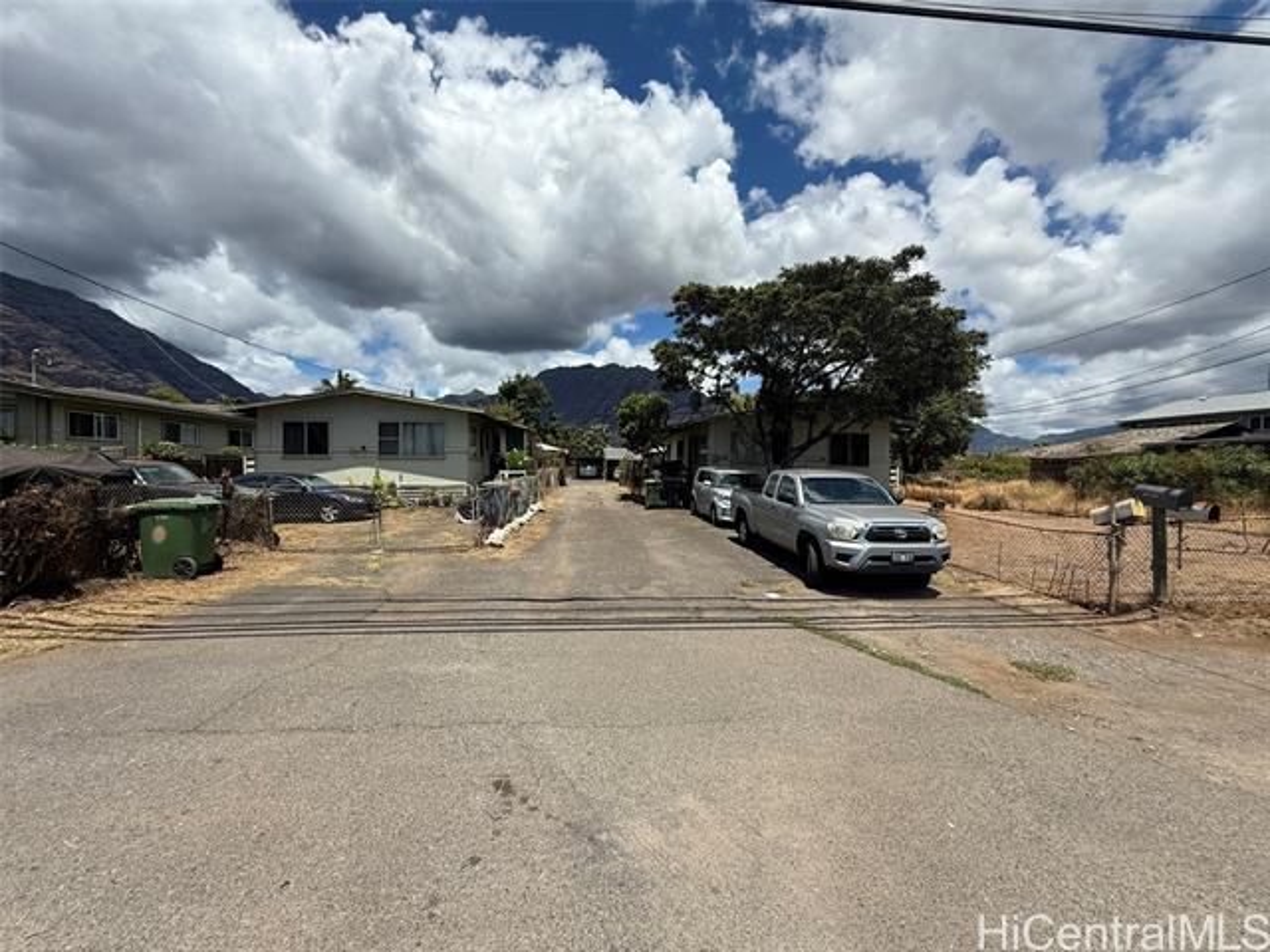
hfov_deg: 102.1
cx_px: 635
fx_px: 514
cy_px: 476
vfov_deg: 85.7
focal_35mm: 14
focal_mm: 2.22
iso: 50
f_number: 2.2
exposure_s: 1/2237
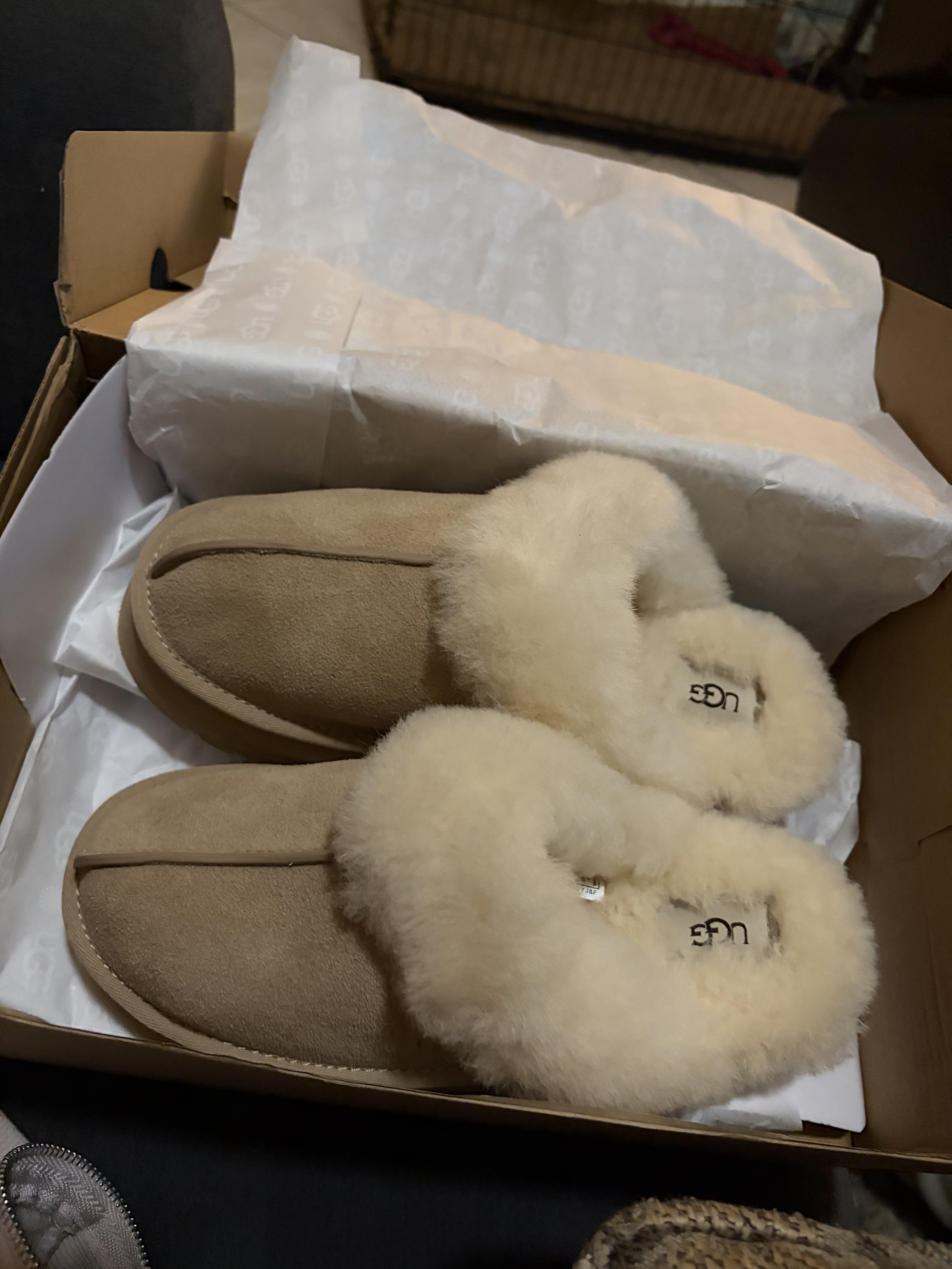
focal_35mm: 26
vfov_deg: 67.3
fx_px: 953
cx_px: 476
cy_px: 634
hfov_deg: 53.1
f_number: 1.6
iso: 800
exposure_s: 1/30
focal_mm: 5.96
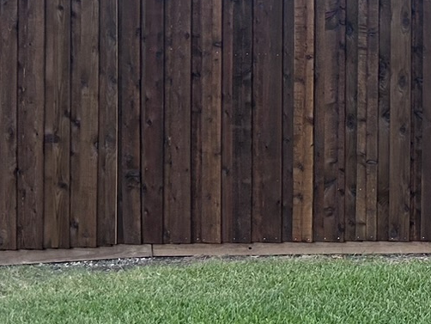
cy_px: 32
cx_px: 654
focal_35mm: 106
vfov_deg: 13.8
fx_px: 1320
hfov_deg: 16.8
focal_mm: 5.7
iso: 50
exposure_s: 1/1361
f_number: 1.5
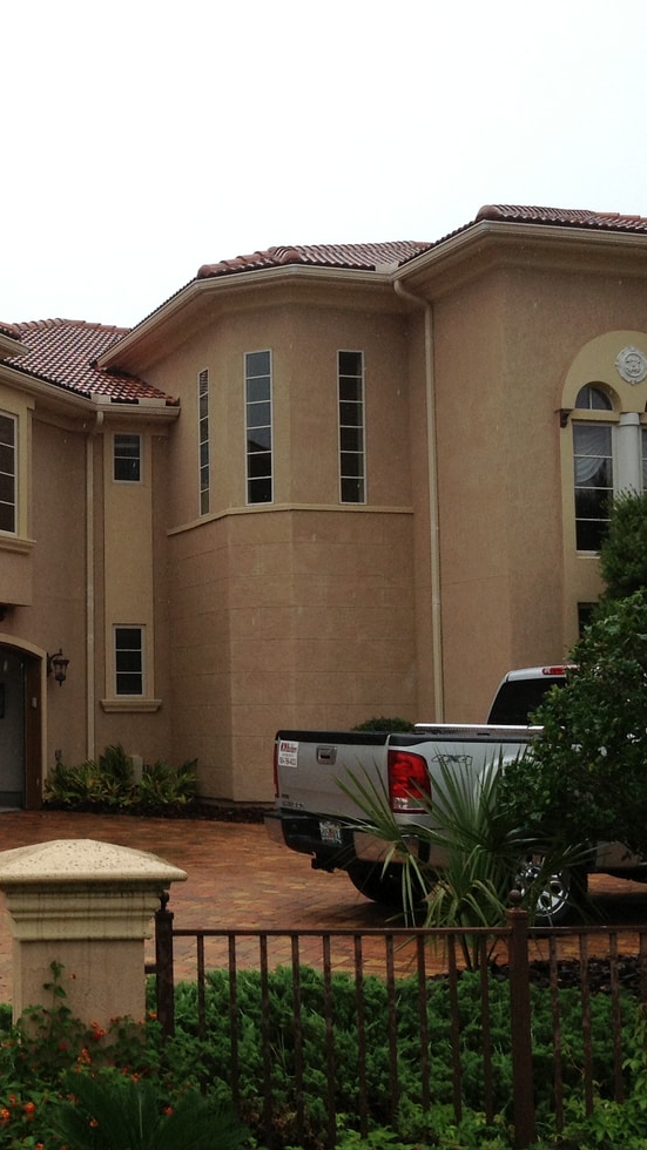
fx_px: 1587
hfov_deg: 22.4
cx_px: 52
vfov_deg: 39.9
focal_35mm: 52
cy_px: 573
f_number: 2.4
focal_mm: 4.28
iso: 50
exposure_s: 1/1374
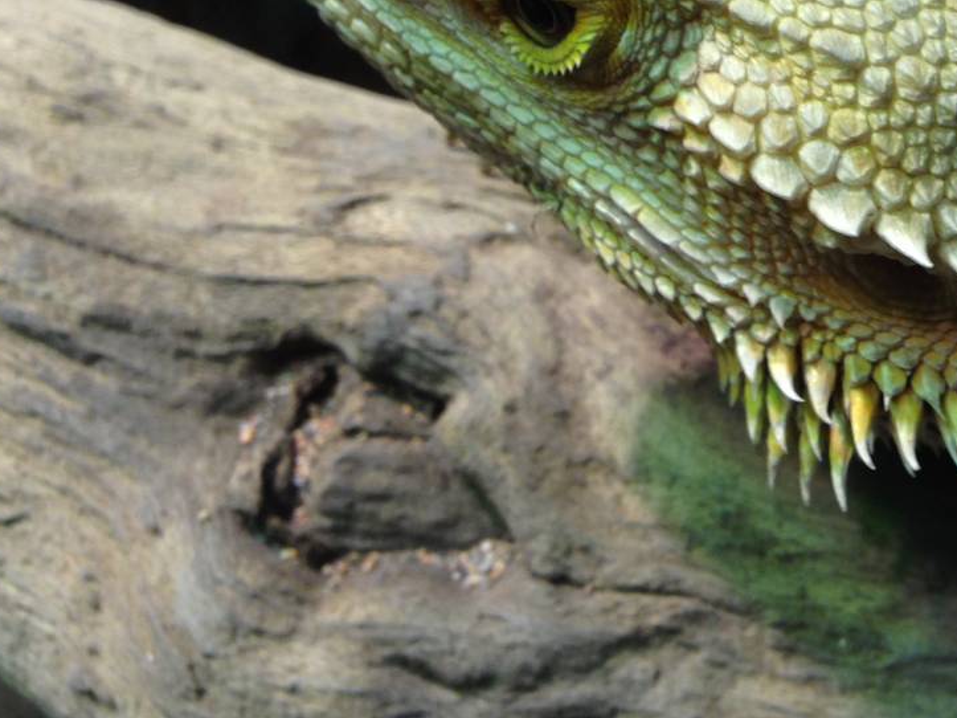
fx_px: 2018
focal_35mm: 73
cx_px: 998
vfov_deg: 20.0
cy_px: 158
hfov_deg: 25.2
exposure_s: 1/20
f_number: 2.4
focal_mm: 4.12
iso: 64
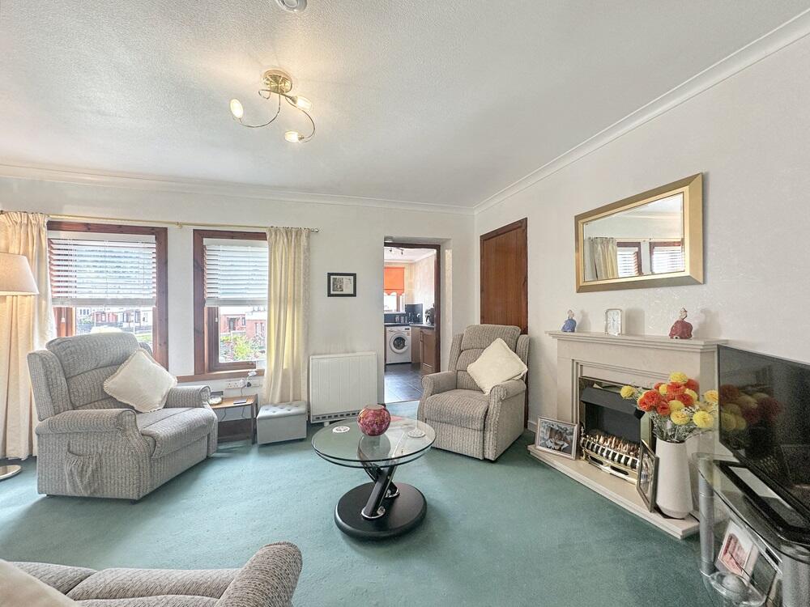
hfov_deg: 102.1
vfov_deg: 85.7
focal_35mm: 14
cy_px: 304
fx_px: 328
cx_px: 405
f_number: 2.2
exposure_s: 1/100
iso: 50
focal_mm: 2.22
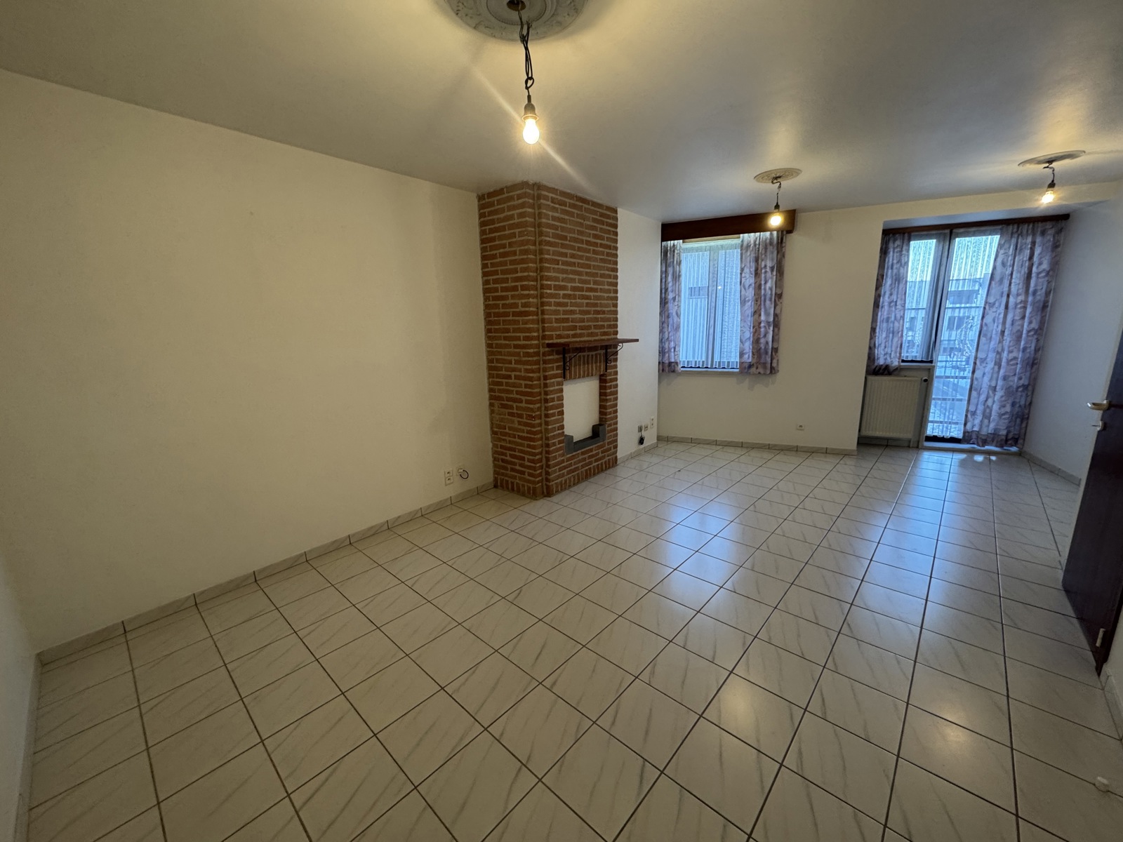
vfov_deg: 85.7
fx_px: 454
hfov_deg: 102.1
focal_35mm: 14
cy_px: 421
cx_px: 562
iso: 200
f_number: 2.2
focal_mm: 2.22
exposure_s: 1/50
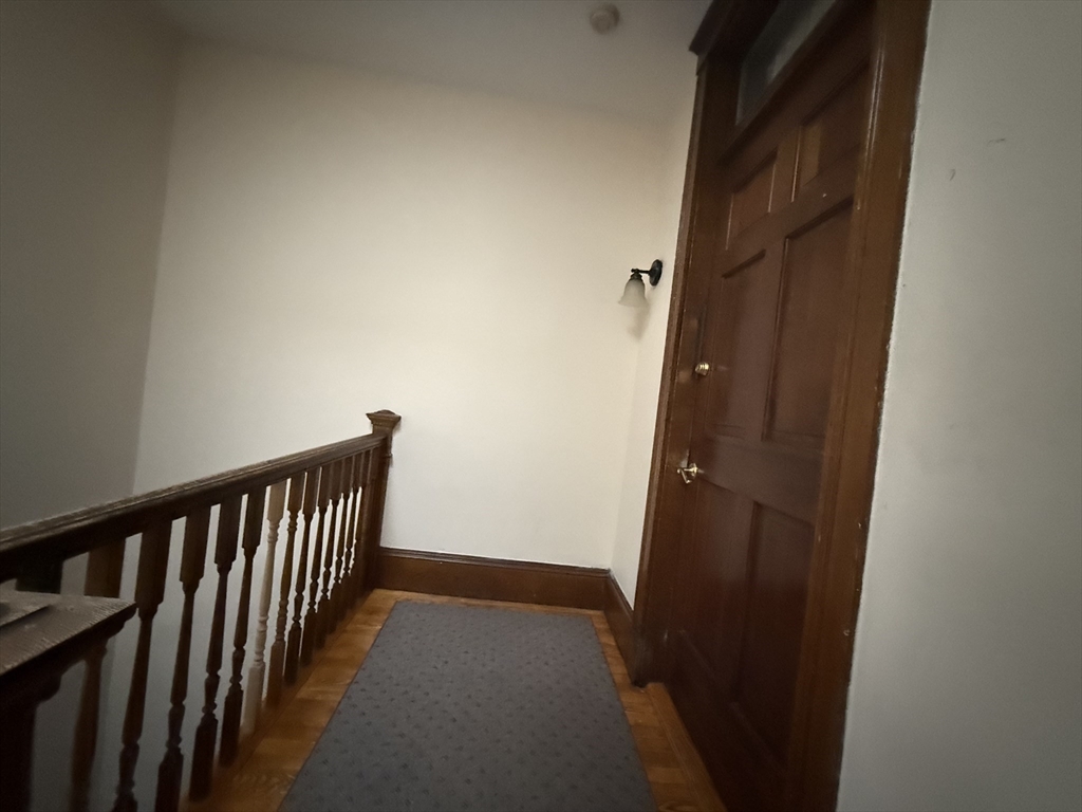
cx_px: 541
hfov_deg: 102.1
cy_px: 406
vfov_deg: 85.7
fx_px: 438
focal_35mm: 14
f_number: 2.2
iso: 1600
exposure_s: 1/40
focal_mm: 2.22
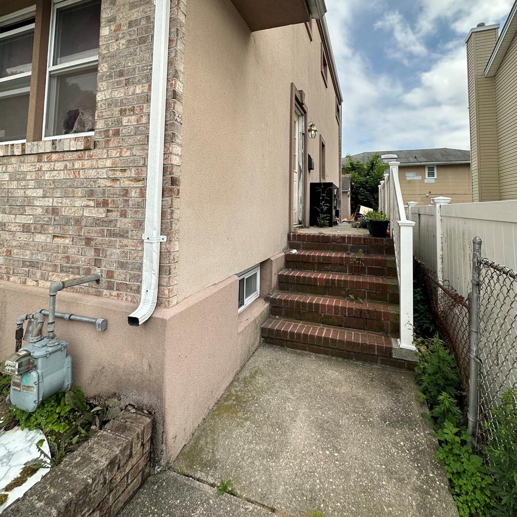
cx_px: 264
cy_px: 190
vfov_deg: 82.2
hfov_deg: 84.0
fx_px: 287
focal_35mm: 17
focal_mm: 2.22
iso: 50
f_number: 2.2
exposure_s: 1/1473
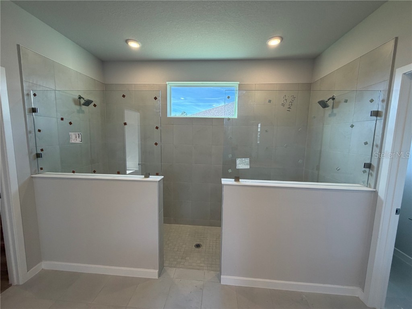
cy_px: 154
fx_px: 167
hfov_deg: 102.1
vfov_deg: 85.7
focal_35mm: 14
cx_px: 206
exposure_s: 1/120
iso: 125
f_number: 2.2
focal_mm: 2.22
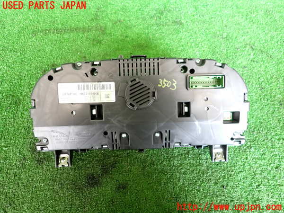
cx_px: 142
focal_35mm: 25
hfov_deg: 69.4
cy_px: 106
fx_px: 205
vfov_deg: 54.9
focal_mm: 4.5
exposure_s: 1/30
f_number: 2
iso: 320
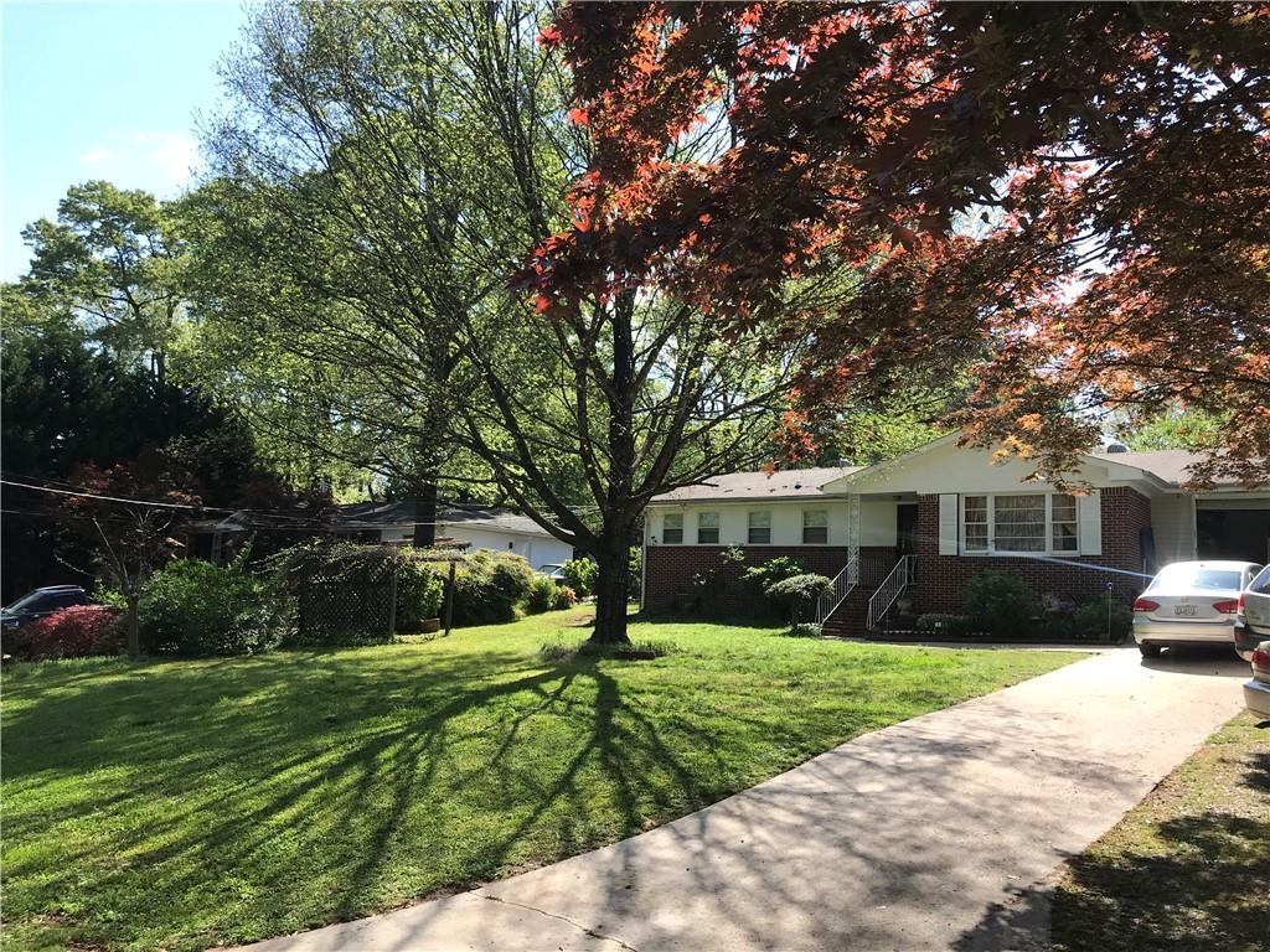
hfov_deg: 63.4
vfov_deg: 49.7
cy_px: 476
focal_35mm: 28
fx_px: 1027
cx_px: 635
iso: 20
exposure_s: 1/894
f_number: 1.8
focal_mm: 3.99
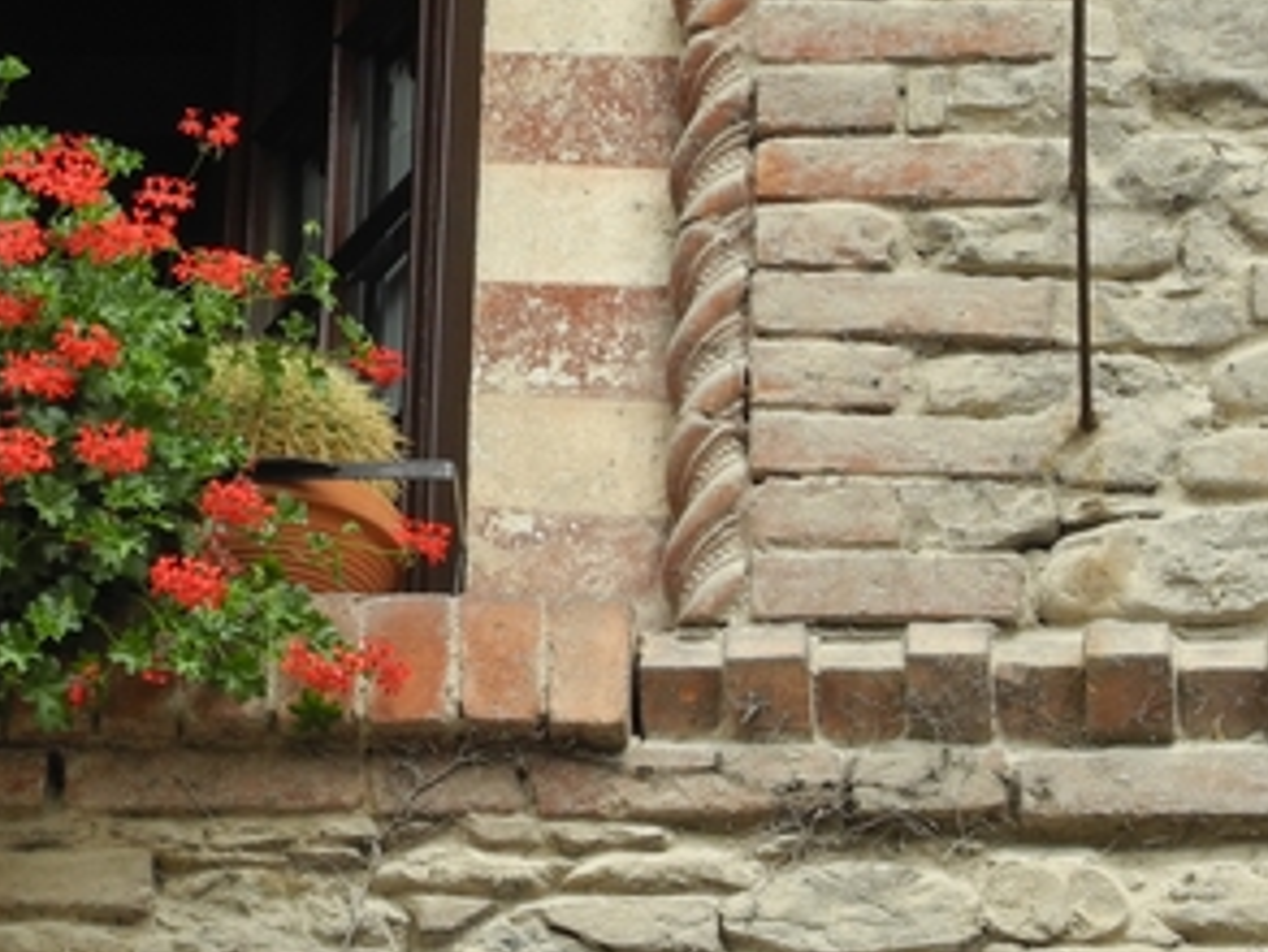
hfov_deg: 9.8
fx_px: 7292
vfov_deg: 7.4
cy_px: 39
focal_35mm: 199
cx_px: -82
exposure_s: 1/90.6
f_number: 6.3
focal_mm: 16.3
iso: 100
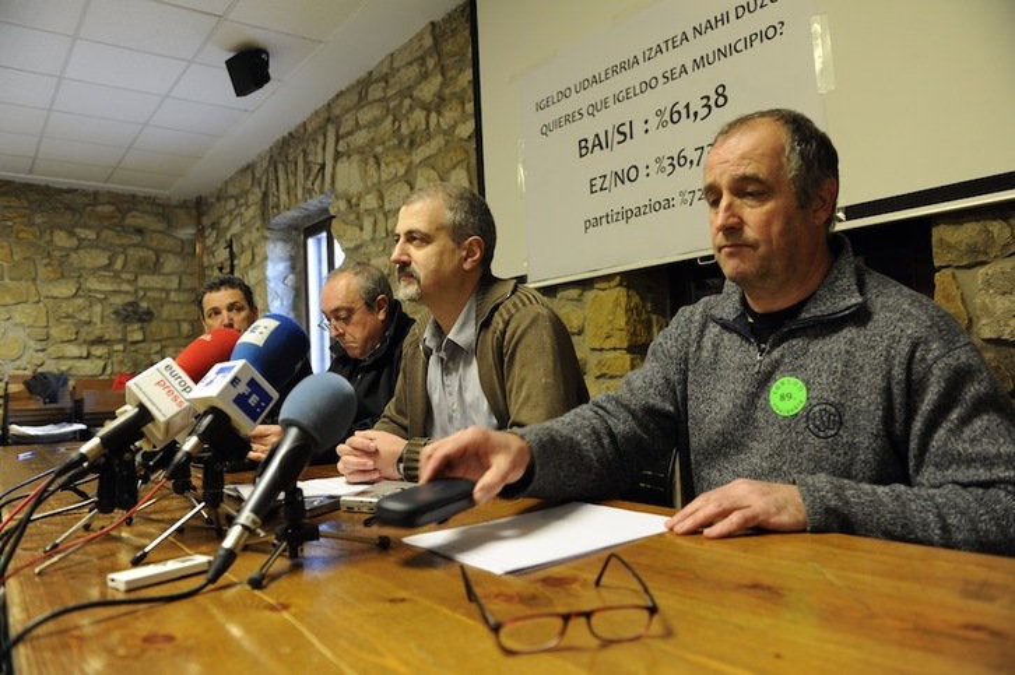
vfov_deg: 53.1
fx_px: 676
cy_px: 338
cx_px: 508
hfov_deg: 73.8
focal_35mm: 24
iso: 1600
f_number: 4
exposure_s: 1/60
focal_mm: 24
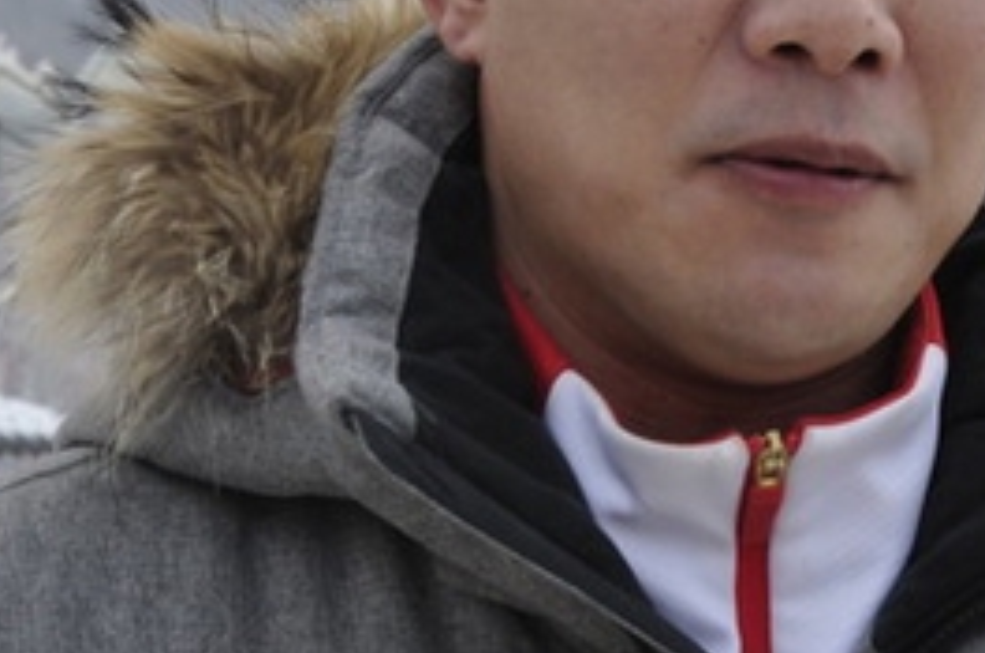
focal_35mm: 259
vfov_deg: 5.3
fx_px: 7074
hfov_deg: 8.0
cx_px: 724
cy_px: 343
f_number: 10
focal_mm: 48
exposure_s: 1/200
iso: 200
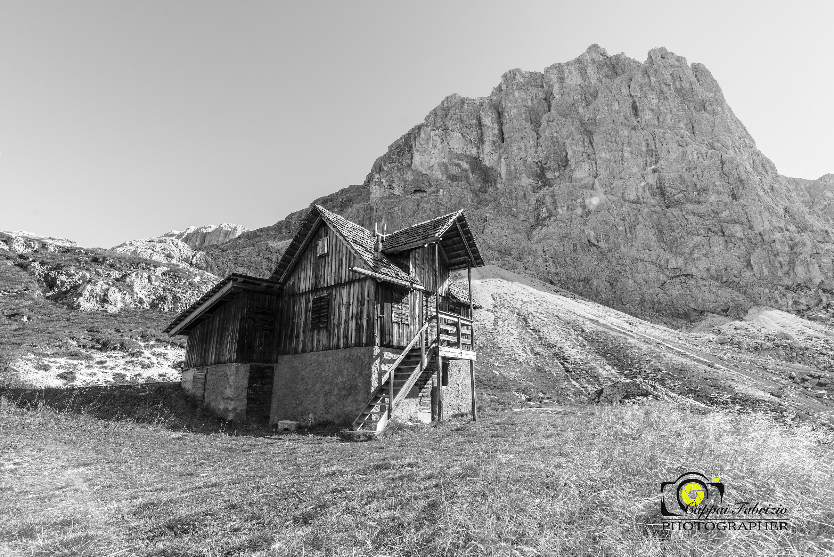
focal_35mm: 15
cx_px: 417
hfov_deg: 100.4
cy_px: 278
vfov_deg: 77.4
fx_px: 348
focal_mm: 15
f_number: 9
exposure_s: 1/125
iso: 250
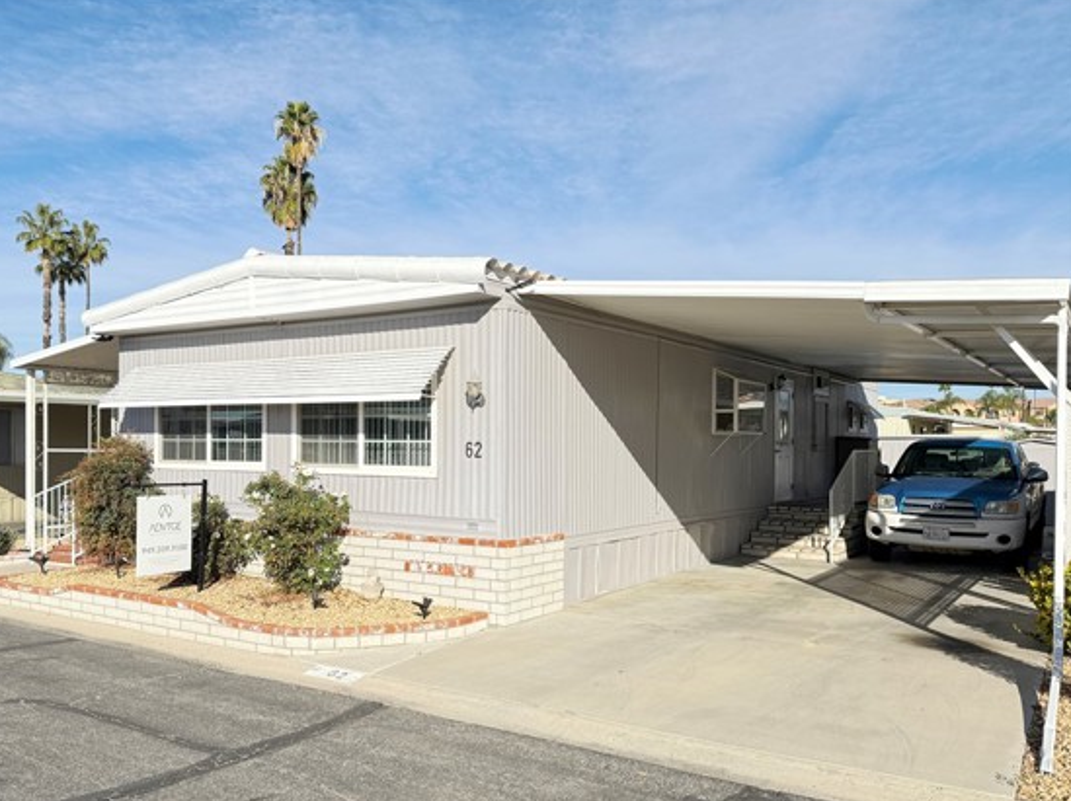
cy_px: 458
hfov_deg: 63.2
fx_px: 866
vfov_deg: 49.5
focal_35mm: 28
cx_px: 458
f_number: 1.78
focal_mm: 6.76
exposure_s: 1/5714
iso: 100
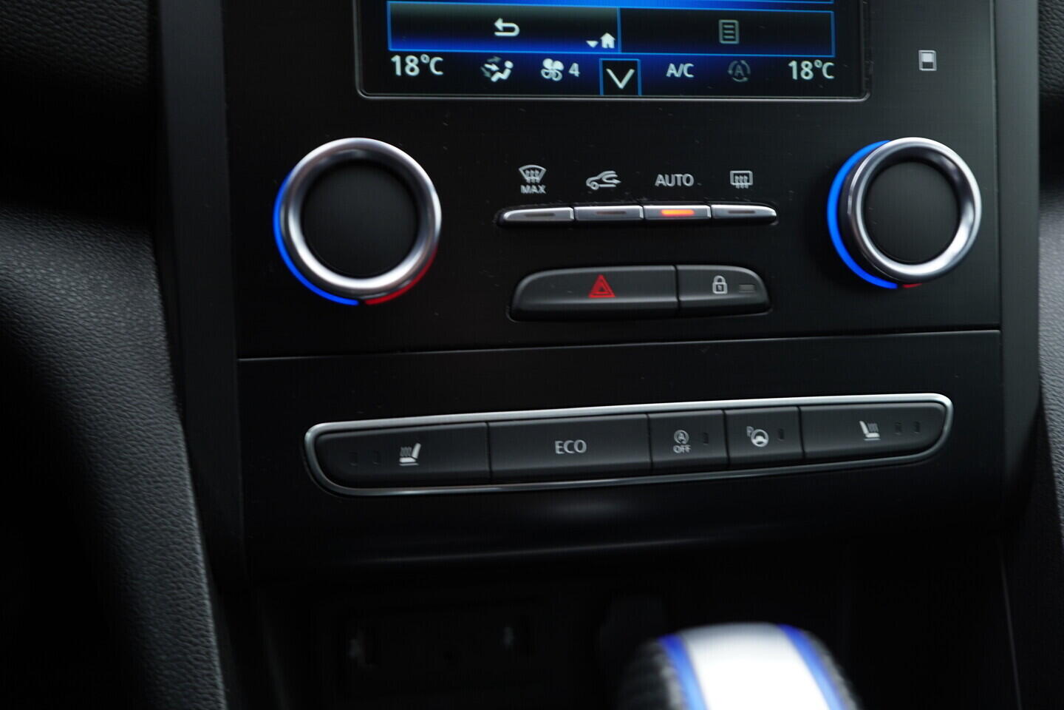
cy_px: 355
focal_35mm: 36
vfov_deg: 36.9
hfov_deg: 53.1
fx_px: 1064
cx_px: 532
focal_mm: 24
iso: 200
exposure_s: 1/40
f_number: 2.8
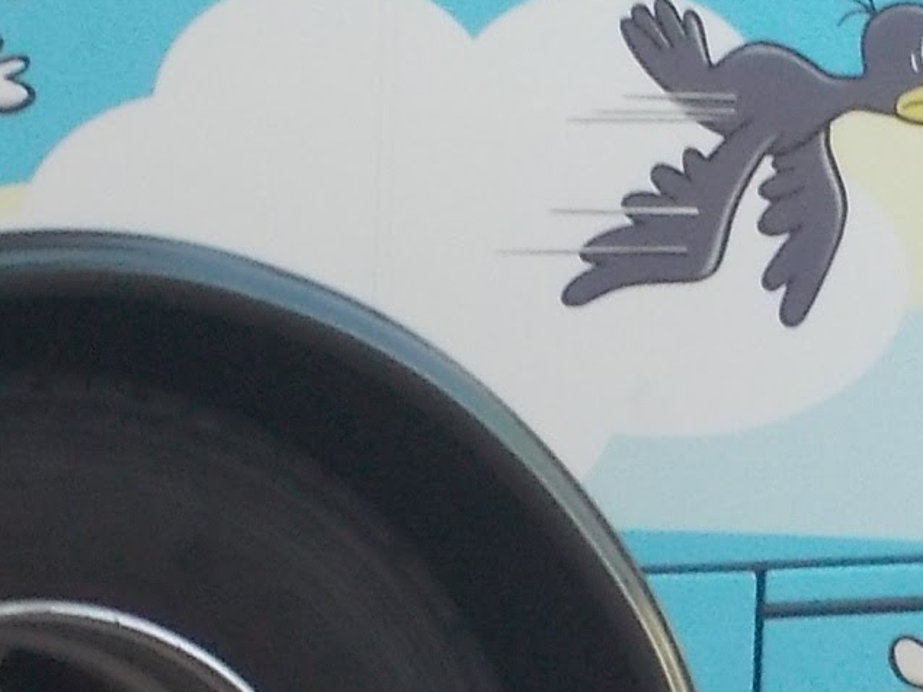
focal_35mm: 247
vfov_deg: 6.0
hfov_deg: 8.0
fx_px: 6585
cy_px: 821
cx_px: 882
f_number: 5.3
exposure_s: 1/60
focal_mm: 9.7
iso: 200
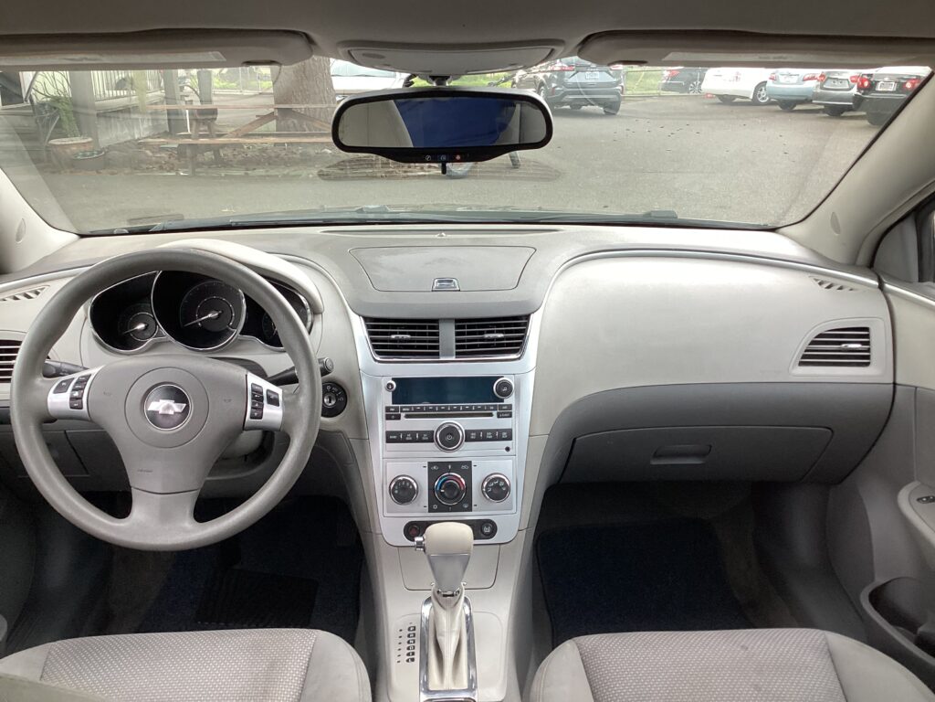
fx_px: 837
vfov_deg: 45.4
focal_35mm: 31
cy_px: 351
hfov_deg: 58.4
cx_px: 468
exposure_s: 1/120
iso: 80
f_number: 2.4
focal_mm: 3.3
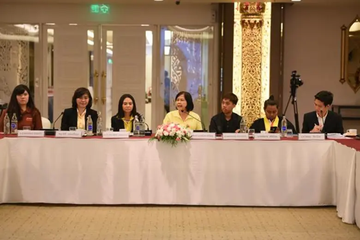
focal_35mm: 95
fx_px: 950
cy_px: 120
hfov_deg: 21.5
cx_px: 180
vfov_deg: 14.4
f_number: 2.8
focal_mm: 95
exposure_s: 1/125
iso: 2000
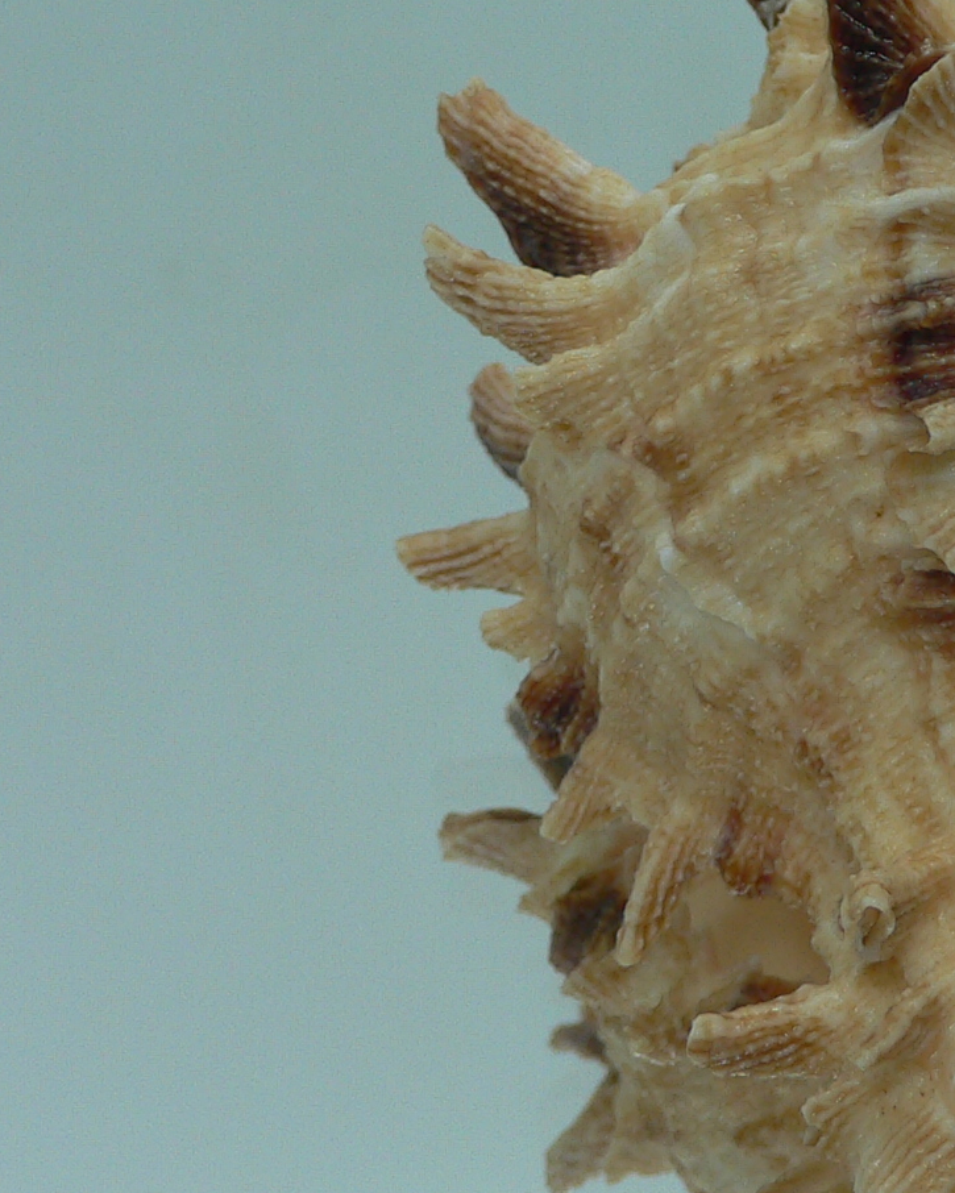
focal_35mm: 76
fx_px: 2685
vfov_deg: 25.0
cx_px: 976
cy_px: 462
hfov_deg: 19.5
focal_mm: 4.6
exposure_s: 1/60
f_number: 2.8
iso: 80
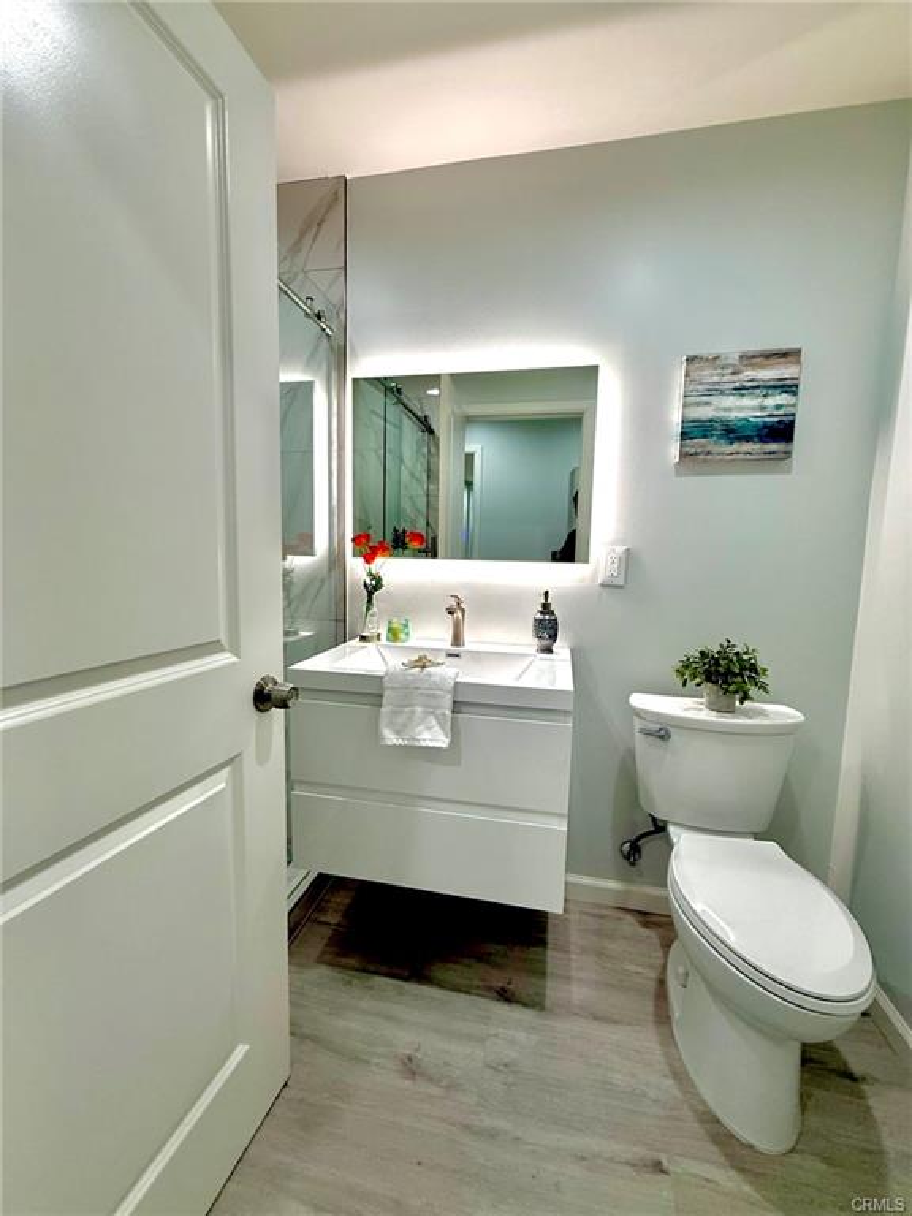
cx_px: 456
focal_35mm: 14
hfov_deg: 85.7
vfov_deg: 102.1
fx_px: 492
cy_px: 608
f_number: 2.2
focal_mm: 2.22
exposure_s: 1/120
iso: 80
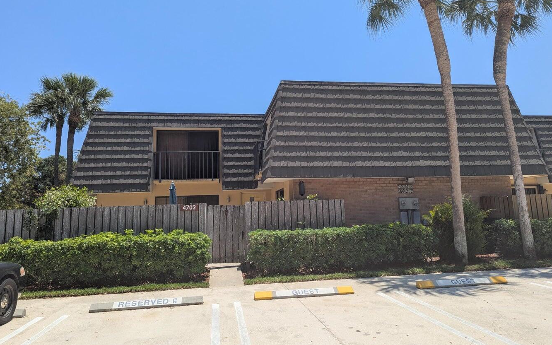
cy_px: 152
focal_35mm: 26
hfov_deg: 70.4
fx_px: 391
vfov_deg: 47.5
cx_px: 280
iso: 46
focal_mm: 6.81
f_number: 1.85
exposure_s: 1/2762
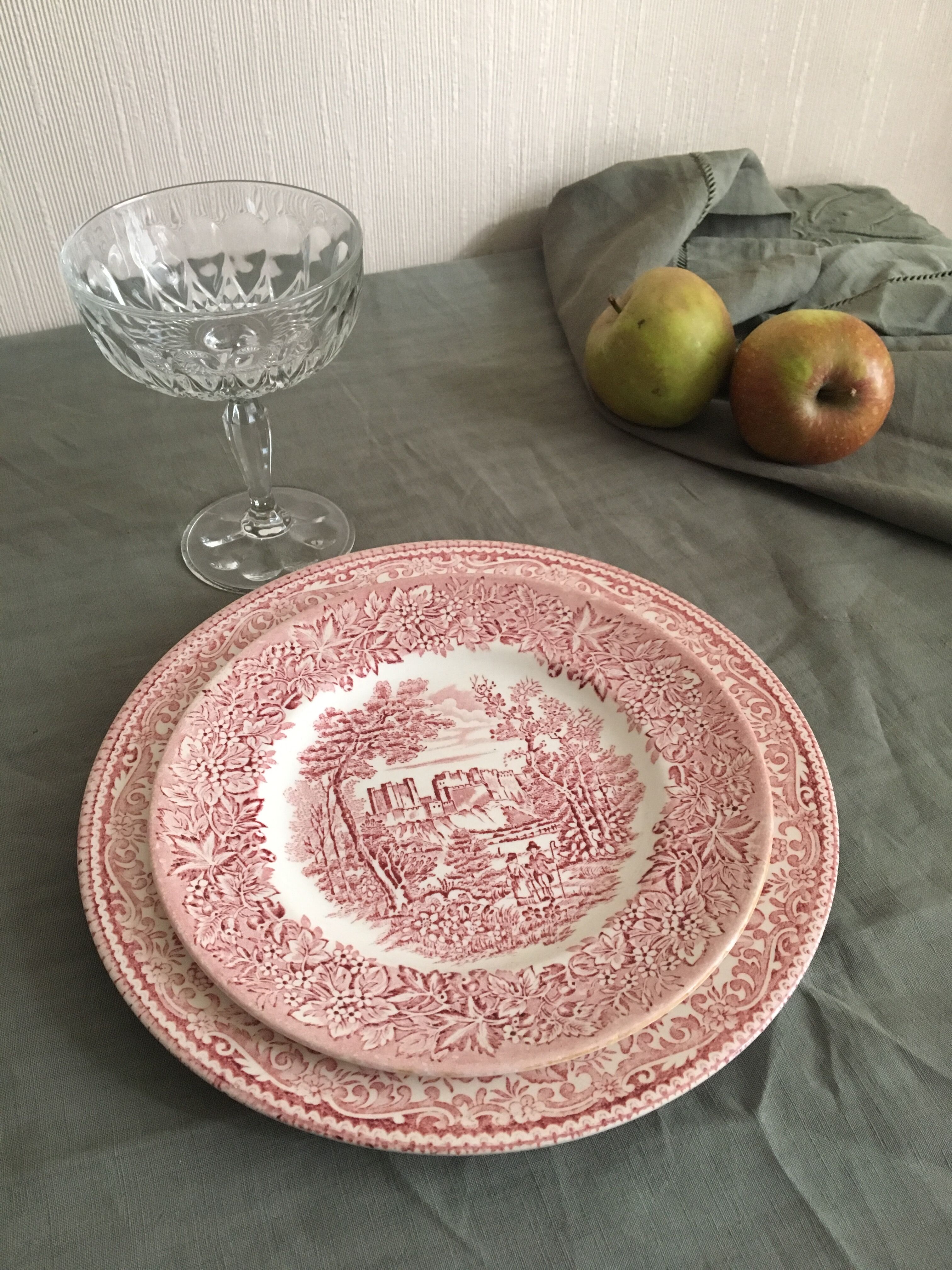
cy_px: 635
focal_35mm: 29
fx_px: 1063
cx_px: 476
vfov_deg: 61.7
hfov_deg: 48.2
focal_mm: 4.15
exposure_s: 1/25
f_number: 2.2
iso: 200
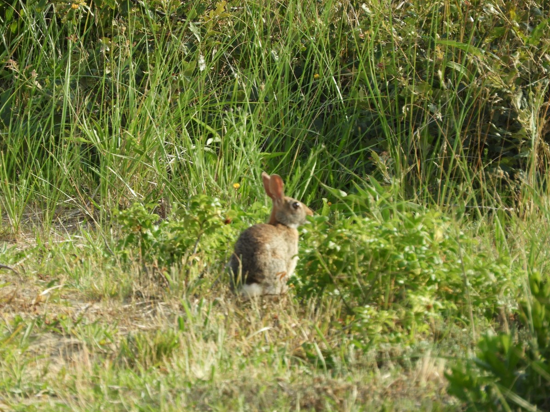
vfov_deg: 1.9
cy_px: 221
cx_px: 220
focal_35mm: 780
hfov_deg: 2.5
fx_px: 12393
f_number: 5.6
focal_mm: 116.5
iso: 125
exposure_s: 1/250
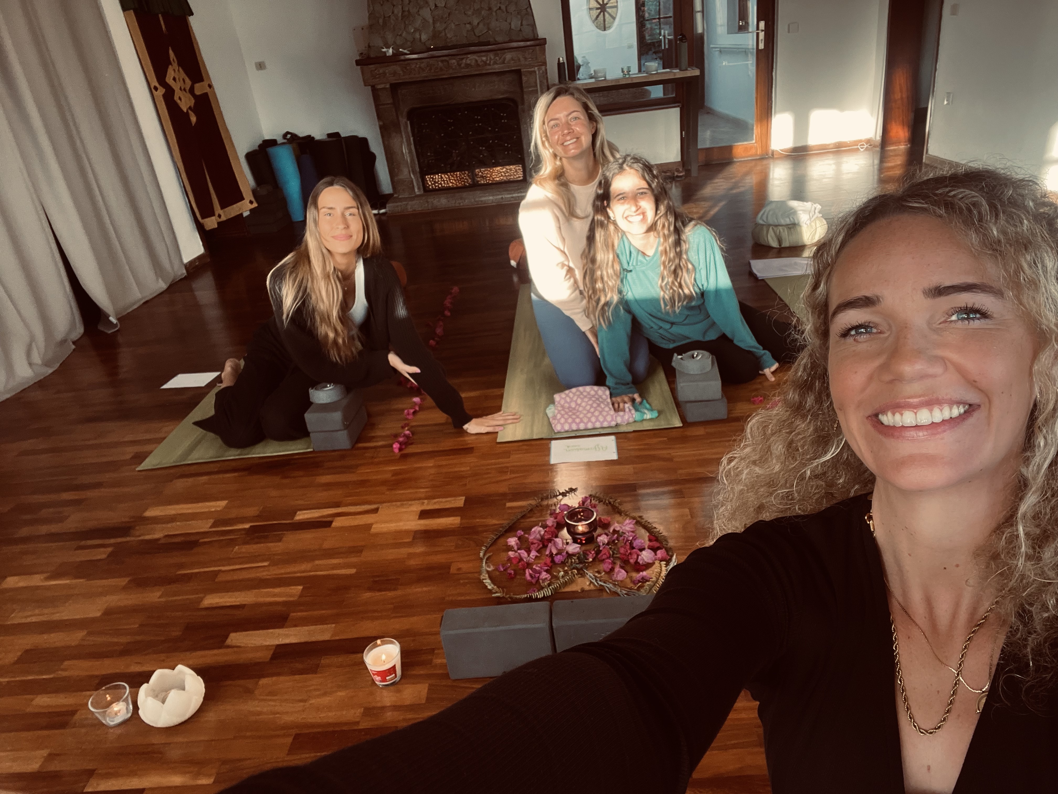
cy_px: 397
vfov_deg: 58.9
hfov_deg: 73.9
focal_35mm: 23
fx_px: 703
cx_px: 529
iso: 64
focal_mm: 2.71
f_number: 2.2
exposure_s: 1/121
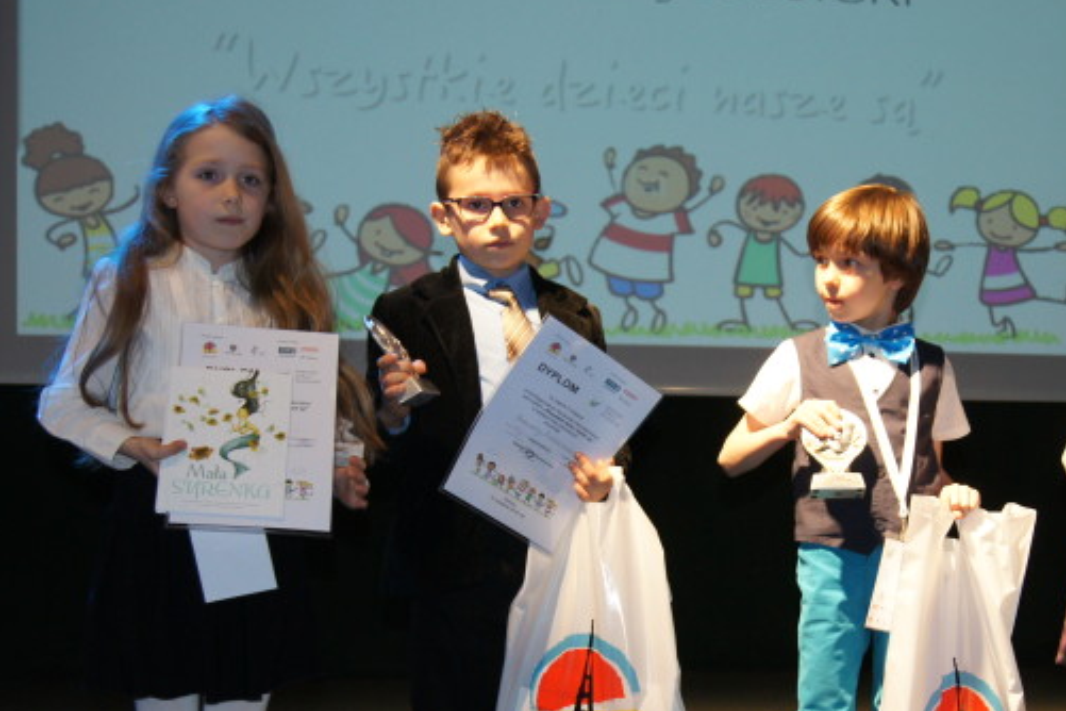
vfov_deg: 19.6
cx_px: 679
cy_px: 536
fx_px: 2043
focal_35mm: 69
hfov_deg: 29.1
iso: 800
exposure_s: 1/125
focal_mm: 30
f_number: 4.5
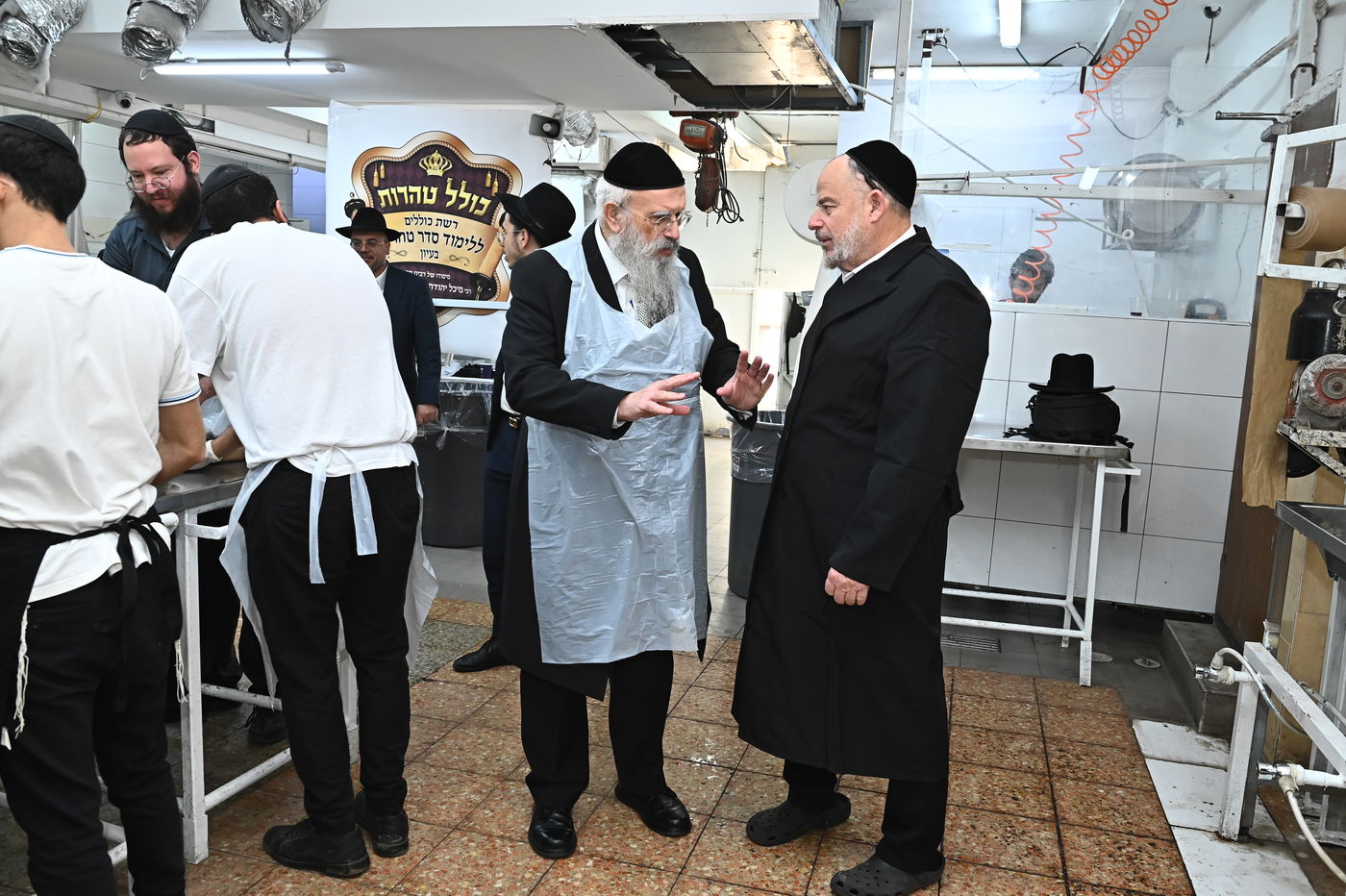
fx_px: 1046
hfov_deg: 65.5
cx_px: 673
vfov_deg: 46.4
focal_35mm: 28
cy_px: 448
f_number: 6.3
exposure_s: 1/200
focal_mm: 28
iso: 2000
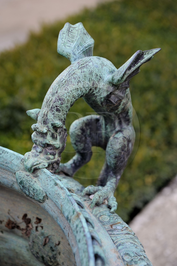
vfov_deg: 28.9
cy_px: 133
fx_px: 517
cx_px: 88
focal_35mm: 70
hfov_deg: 19.4
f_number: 5.6
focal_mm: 70
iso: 200
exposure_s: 1/60
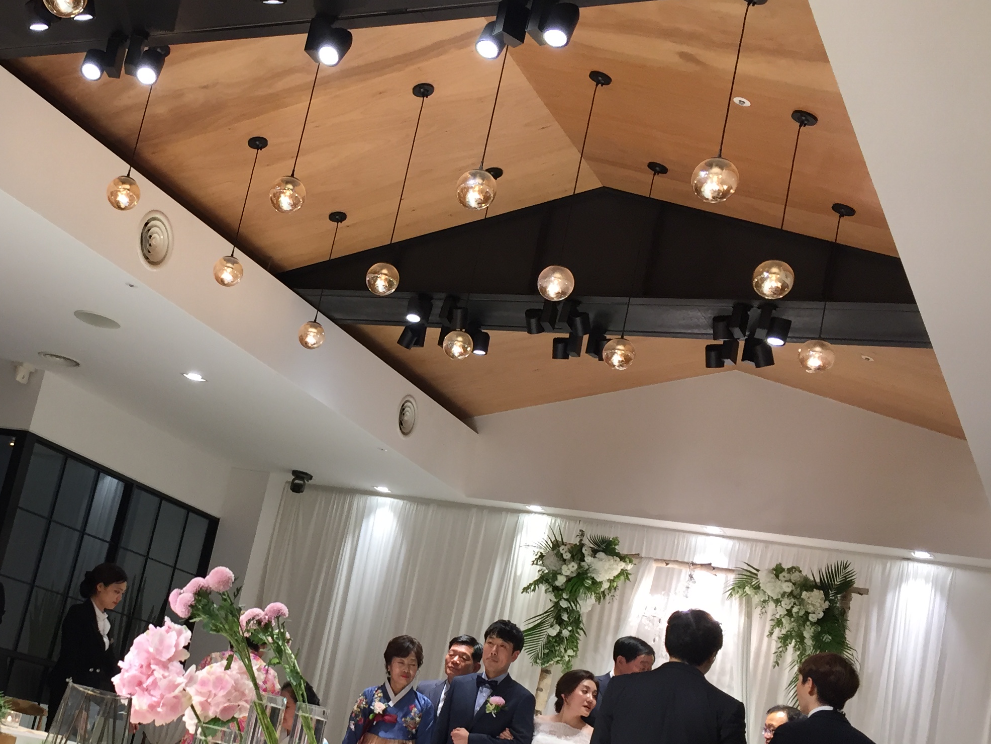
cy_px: 443
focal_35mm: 48
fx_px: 1374
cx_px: 221
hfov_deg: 38.4
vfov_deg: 30.2
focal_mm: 4.15
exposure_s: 1/40
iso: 32
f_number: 2.2
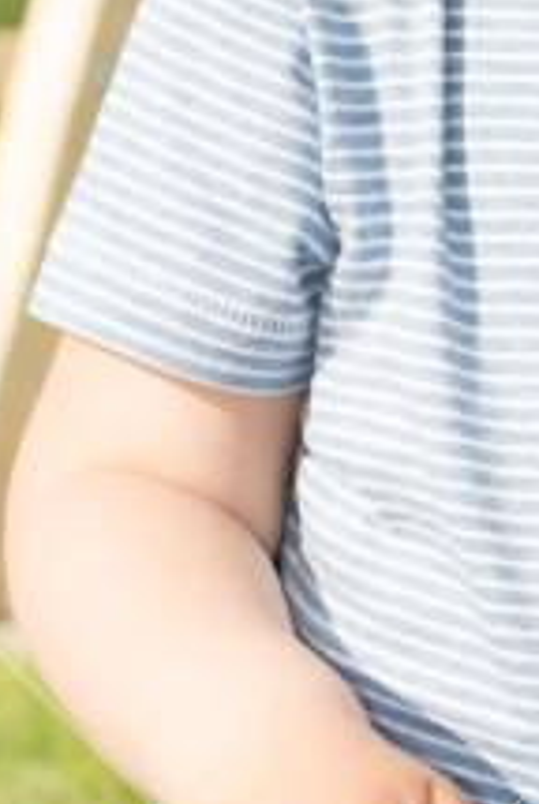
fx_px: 6760
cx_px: 885
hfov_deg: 4.5
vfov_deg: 6.8
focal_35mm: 302
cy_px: 957
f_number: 8
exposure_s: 1/250
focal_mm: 50
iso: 100
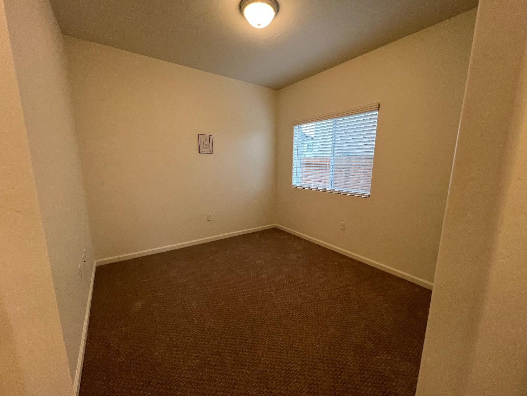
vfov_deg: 89.9
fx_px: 198
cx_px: 264
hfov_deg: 106.2
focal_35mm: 13
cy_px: 198
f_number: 1.8
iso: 200
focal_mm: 1.57
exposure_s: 1/120
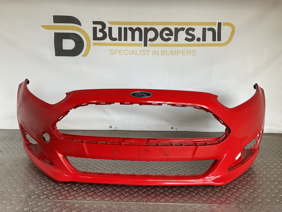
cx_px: 141
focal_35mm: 29
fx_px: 236
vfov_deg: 48.2
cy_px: 106
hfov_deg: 61.7
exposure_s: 1/120
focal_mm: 3
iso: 32
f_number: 1.8
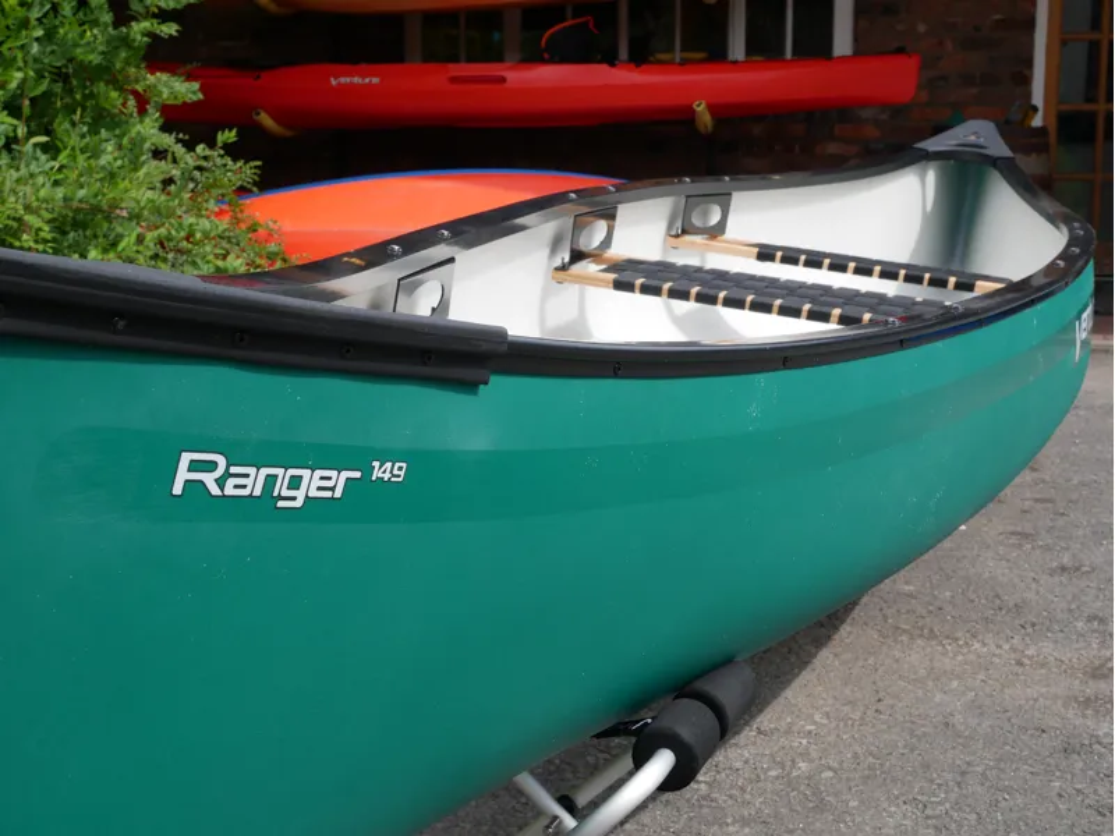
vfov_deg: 29.1
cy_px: 418
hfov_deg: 38.2
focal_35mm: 50
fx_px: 1611
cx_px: 558
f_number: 9
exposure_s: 1/250
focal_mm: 25
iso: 200
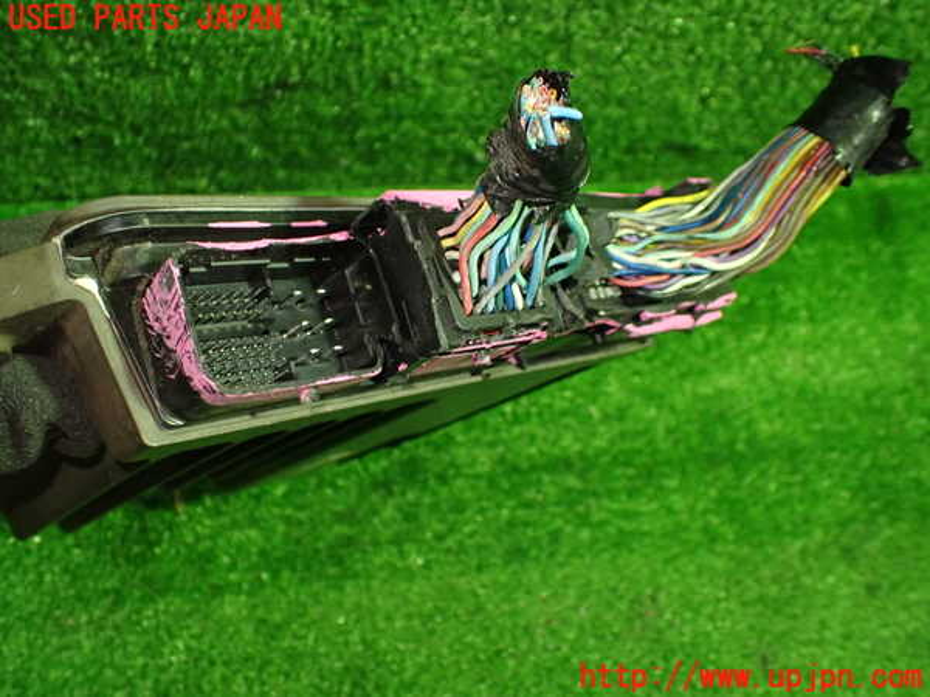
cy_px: 348
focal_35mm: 30
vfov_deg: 46.8
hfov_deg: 60.0
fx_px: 806
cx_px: 465
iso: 800
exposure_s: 1/80
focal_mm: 5.4
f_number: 2.3
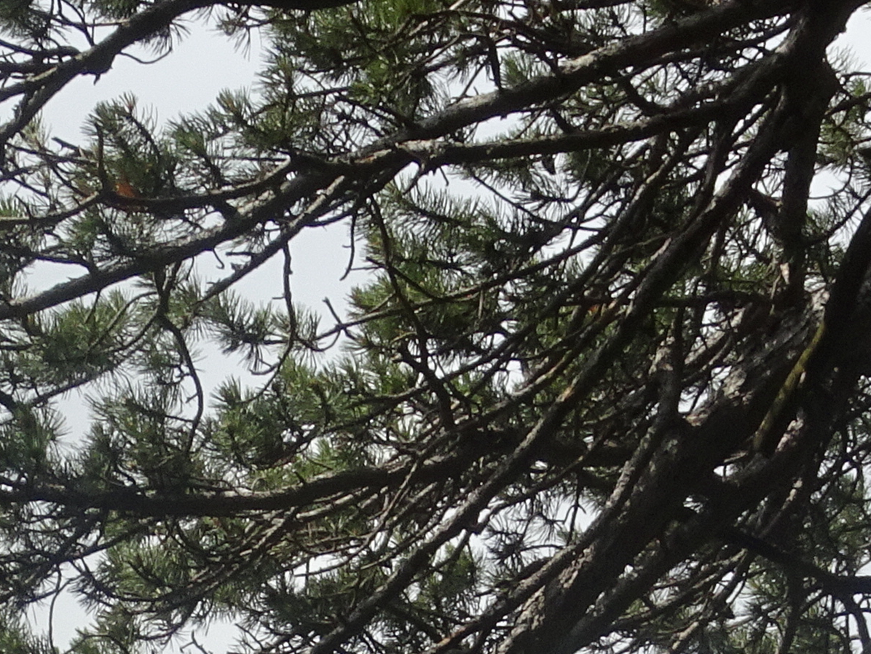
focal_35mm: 221
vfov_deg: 6.6
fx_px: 5561
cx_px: 148
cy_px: 1221
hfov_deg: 8.9
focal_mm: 9.18
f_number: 4.5
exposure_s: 1/800
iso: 80
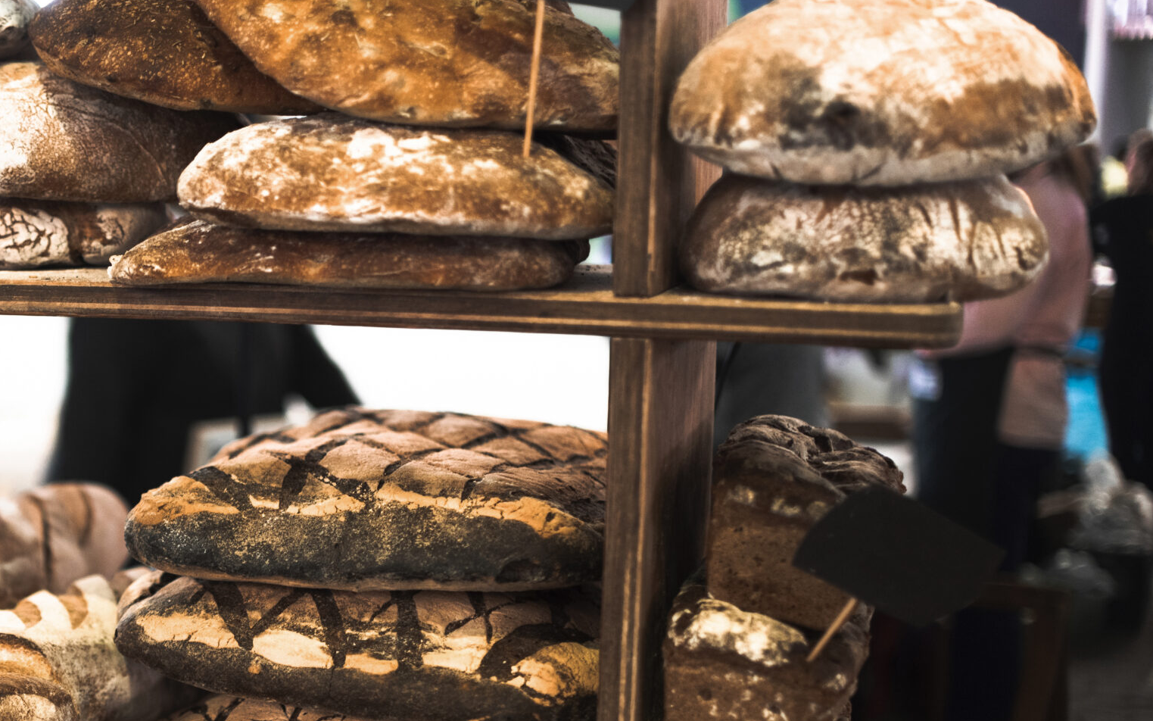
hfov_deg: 32.8
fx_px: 1885
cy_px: 523
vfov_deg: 21.5
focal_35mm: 60
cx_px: 186
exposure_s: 1/125
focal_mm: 35
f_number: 1.8
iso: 320
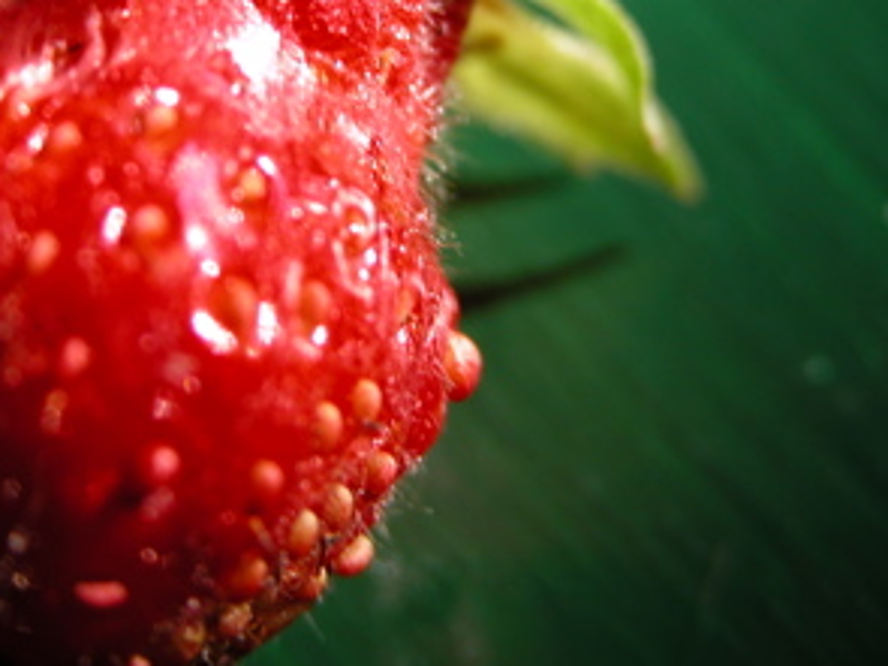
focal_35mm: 236
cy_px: 193
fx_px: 6052
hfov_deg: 8.4
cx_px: 355
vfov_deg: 6.3
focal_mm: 37.7
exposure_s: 1/40.6
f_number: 3.9
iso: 100
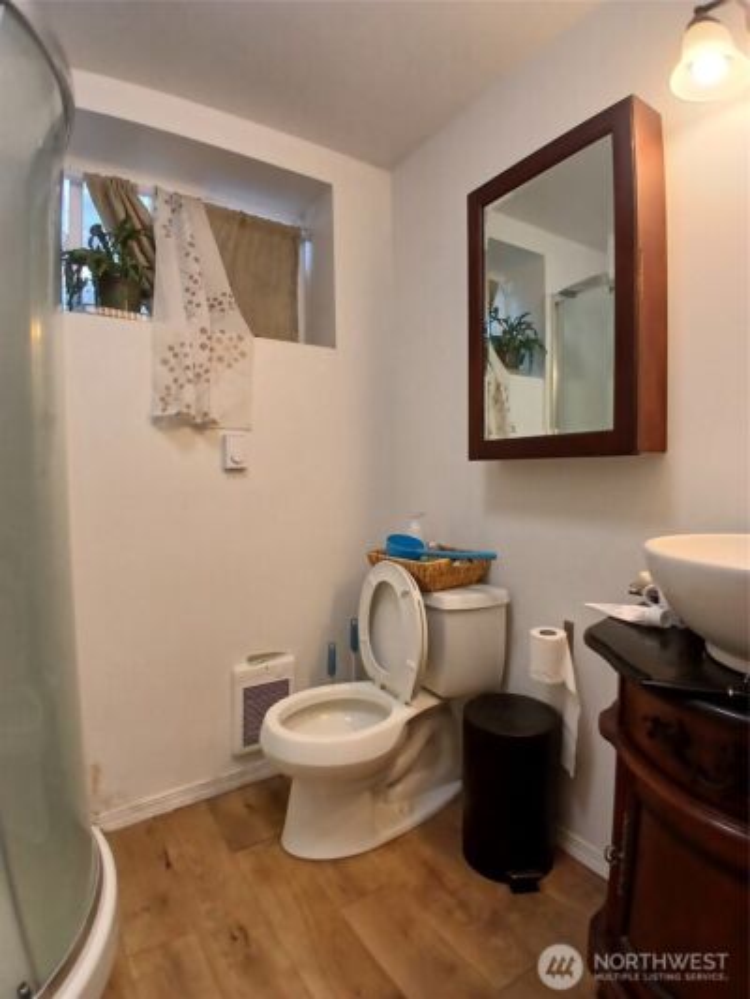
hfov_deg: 74.8
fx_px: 491
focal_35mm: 17
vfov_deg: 91.0
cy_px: 500
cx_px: 375
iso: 125
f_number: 2.2
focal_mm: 1.4
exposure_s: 1/60
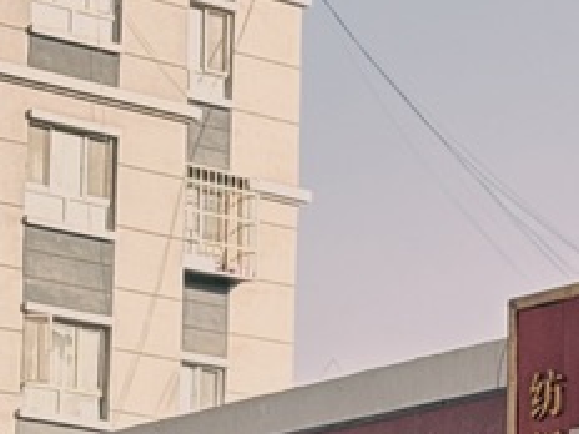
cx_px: 878
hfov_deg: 9.1
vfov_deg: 6.9
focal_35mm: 212
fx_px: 3546
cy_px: 634
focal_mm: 6.76
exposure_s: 1/2273
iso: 80
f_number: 1.78
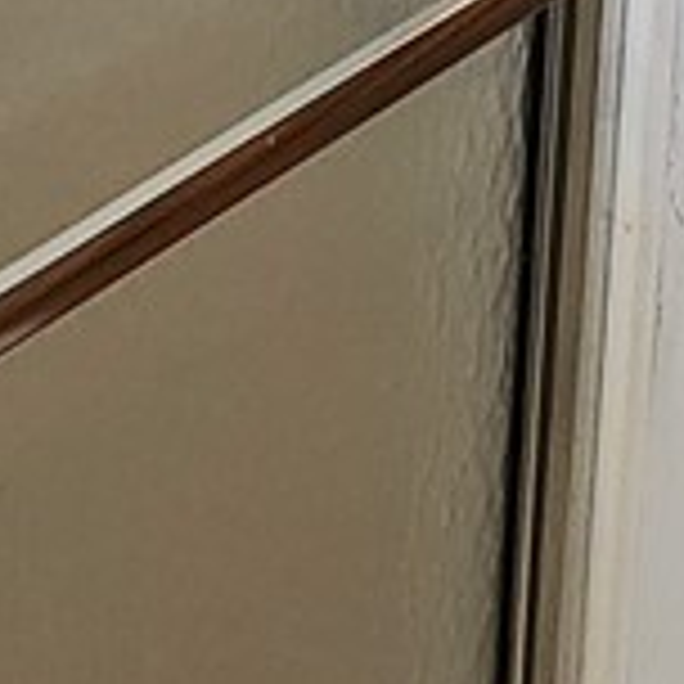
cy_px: -1022
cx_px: -382
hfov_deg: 13.5
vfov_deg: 11.5
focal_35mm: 121
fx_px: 2705
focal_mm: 2.2
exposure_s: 1/60
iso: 200
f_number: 2.2
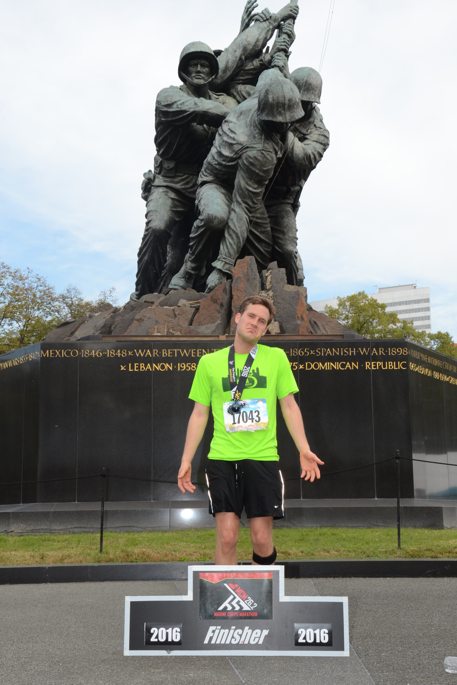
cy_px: 342
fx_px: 1000
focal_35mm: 52
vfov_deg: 37.9
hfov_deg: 25.8
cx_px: 228
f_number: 11
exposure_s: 1/200
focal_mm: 35
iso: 400
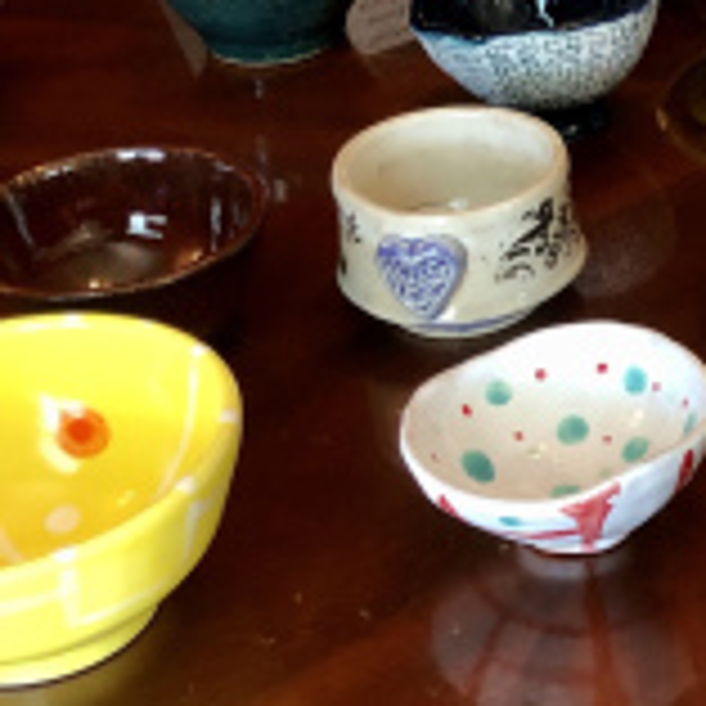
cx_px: 935
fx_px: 2031
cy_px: 234
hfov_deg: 18.3
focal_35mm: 88
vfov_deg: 19.7
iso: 40
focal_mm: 3.99
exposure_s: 1/15
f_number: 1.8
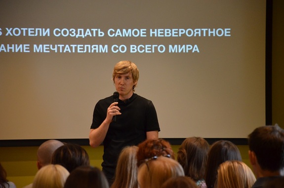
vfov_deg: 6.5
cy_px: 94
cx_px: 142
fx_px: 1653
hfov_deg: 9.8
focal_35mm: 210
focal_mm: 140
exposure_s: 1/125
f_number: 5.6
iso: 2500
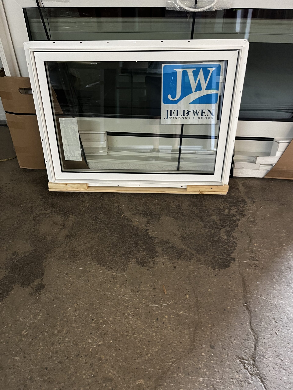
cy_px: 195
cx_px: 146
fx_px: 293
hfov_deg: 53.1
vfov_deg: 67.3
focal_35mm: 26
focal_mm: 5.1
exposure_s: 1/60
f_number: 1.6
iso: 125
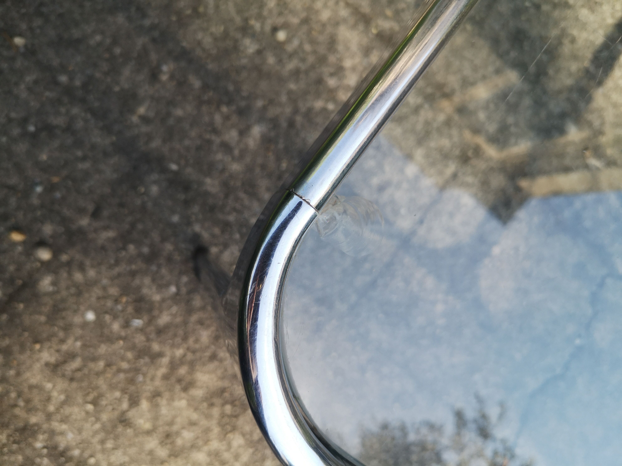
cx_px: 311
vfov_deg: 51.4
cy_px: 233
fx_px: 485
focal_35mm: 27
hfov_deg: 65.3
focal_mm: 3.95
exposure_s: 1/446
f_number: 1.8
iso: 50
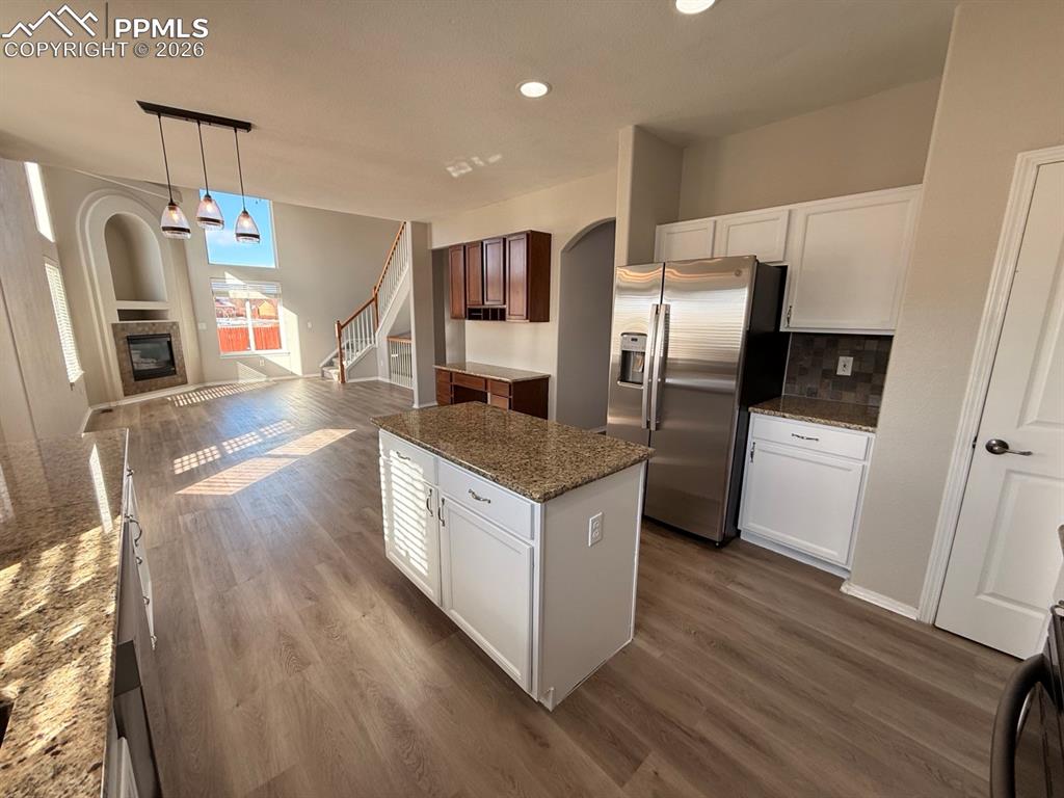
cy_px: 399
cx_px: 532
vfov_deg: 85.7
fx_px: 430
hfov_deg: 102.1
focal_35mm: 14
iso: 64
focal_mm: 2.22
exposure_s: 1/126
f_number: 2.2
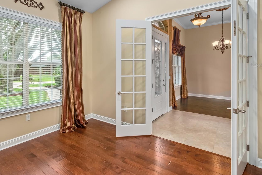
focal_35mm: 19
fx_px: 138
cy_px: 65
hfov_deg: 85.7
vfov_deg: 63.6
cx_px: 103
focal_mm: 10
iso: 250
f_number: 9
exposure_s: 1/15
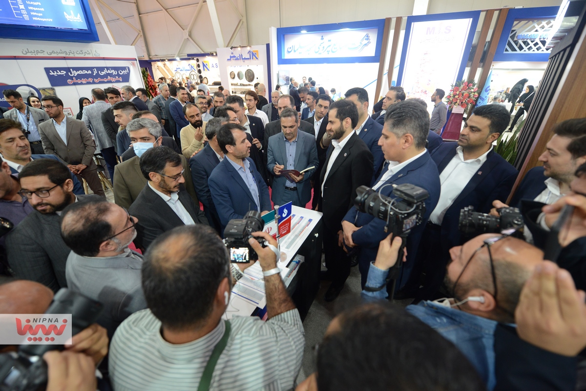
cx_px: 293
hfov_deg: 104.3
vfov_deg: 81.2
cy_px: 196
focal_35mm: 14
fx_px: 228
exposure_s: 1/100
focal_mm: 14
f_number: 3.2
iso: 1600
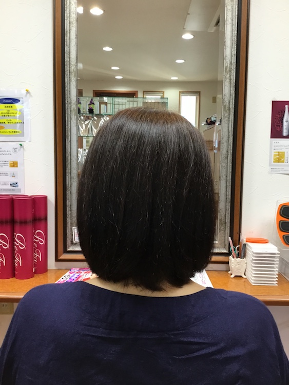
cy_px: 192
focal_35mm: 31
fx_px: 345
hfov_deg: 45.5
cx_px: 144
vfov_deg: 58.3
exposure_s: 1/30
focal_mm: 3.3
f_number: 2.4
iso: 40
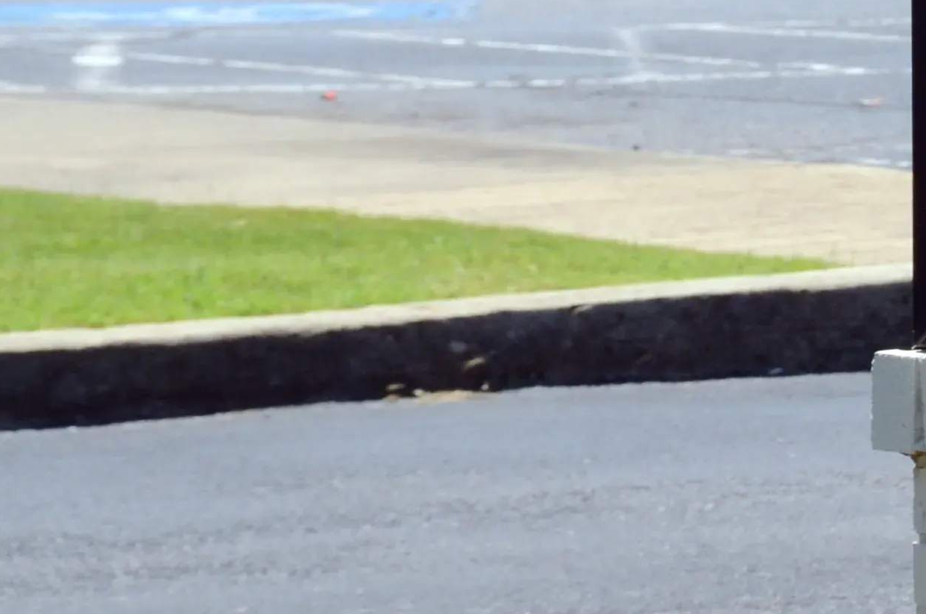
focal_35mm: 369
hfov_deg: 5.5
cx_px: 1763
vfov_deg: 3.7
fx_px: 9473
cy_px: 166
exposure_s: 1/800
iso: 500
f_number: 9
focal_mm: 62
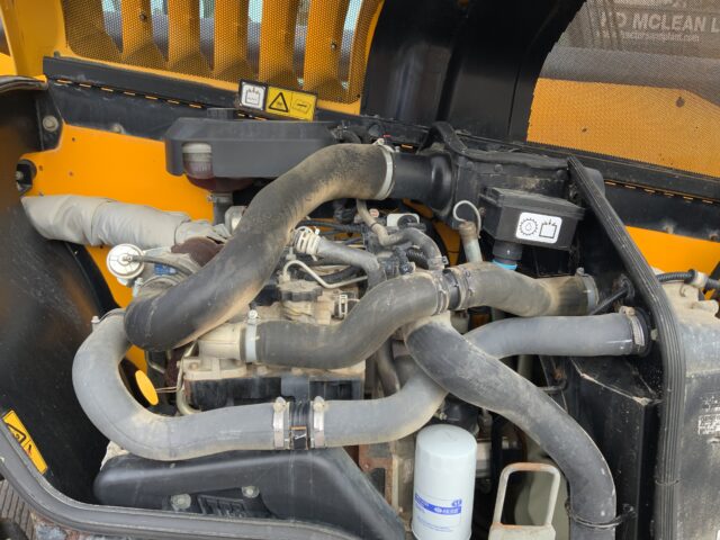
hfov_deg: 61.7
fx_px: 603
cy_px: 270
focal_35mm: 29
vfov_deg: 48.2
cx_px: 360
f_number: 1.8
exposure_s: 1/220
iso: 16
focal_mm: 3
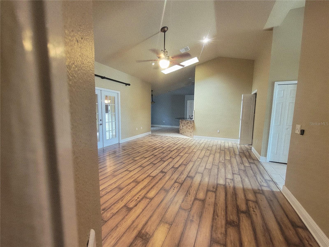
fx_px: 124
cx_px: 164
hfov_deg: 106.2
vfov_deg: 89.9
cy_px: 124
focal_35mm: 13
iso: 400
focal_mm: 2.2
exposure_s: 1/30
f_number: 2.2
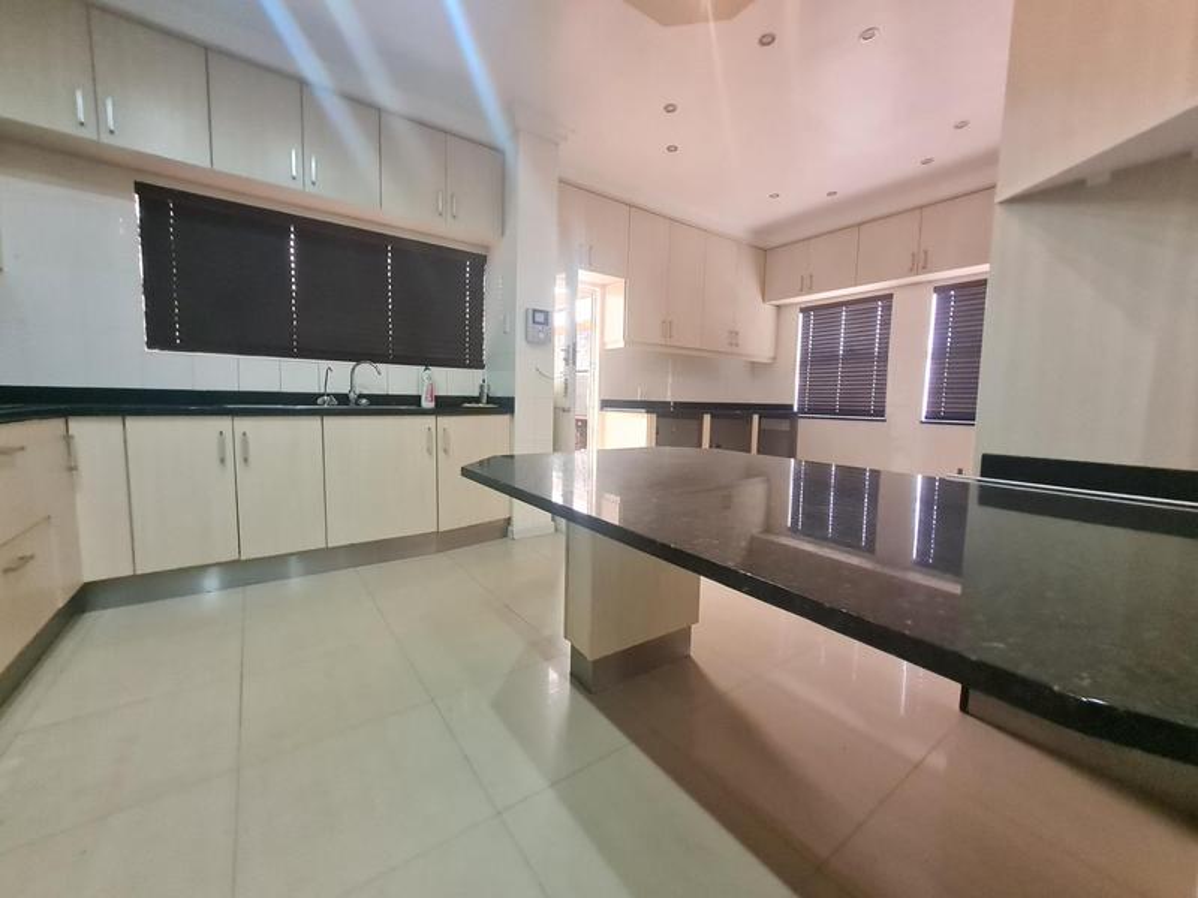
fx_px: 450
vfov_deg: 89.9
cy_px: 449
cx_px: 599
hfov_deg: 106.2
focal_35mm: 13
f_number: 2.2
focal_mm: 1.74
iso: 500
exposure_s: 1/33
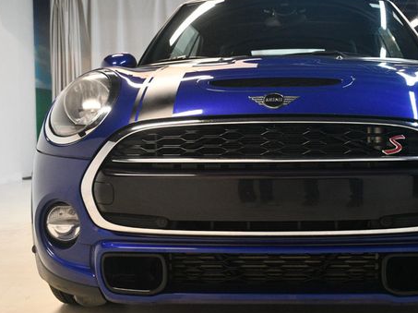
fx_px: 639
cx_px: 275
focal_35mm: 53
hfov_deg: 35.9
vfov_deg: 27.5
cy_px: 160
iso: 2000
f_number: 3.8
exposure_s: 1/125
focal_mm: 26
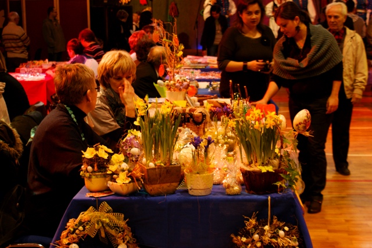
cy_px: 124
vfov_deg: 20.1
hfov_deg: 29.9
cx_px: 186
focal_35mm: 68
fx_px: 697
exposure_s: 1/25
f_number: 5.6
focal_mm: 45
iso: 400
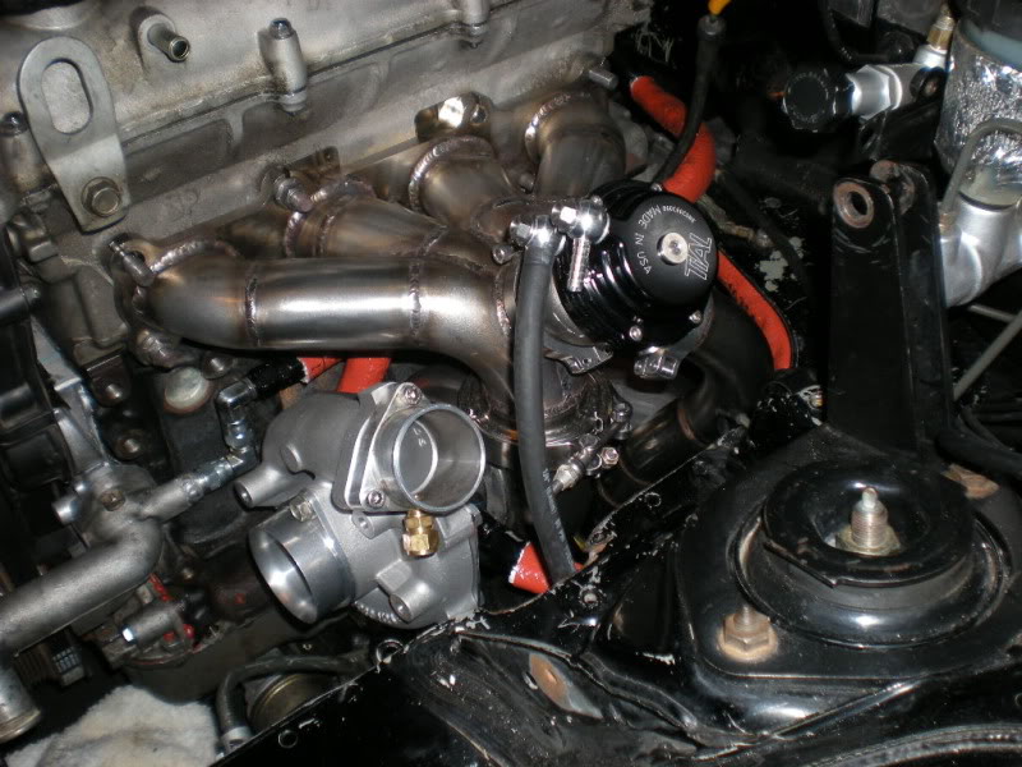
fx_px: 1122
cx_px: 511
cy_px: 384
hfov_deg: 49.0
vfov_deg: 37.7
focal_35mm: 38
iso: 64
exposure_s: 1/60
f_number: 3.1
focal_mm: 6.3
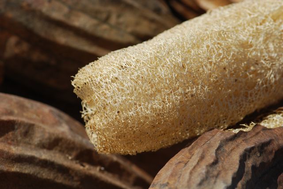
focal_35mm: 158
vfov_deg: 8.7
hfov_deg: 13.0
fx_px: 1239
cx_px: 142
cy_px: 94
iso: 100
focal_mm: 105
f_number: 8
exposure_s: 1/320
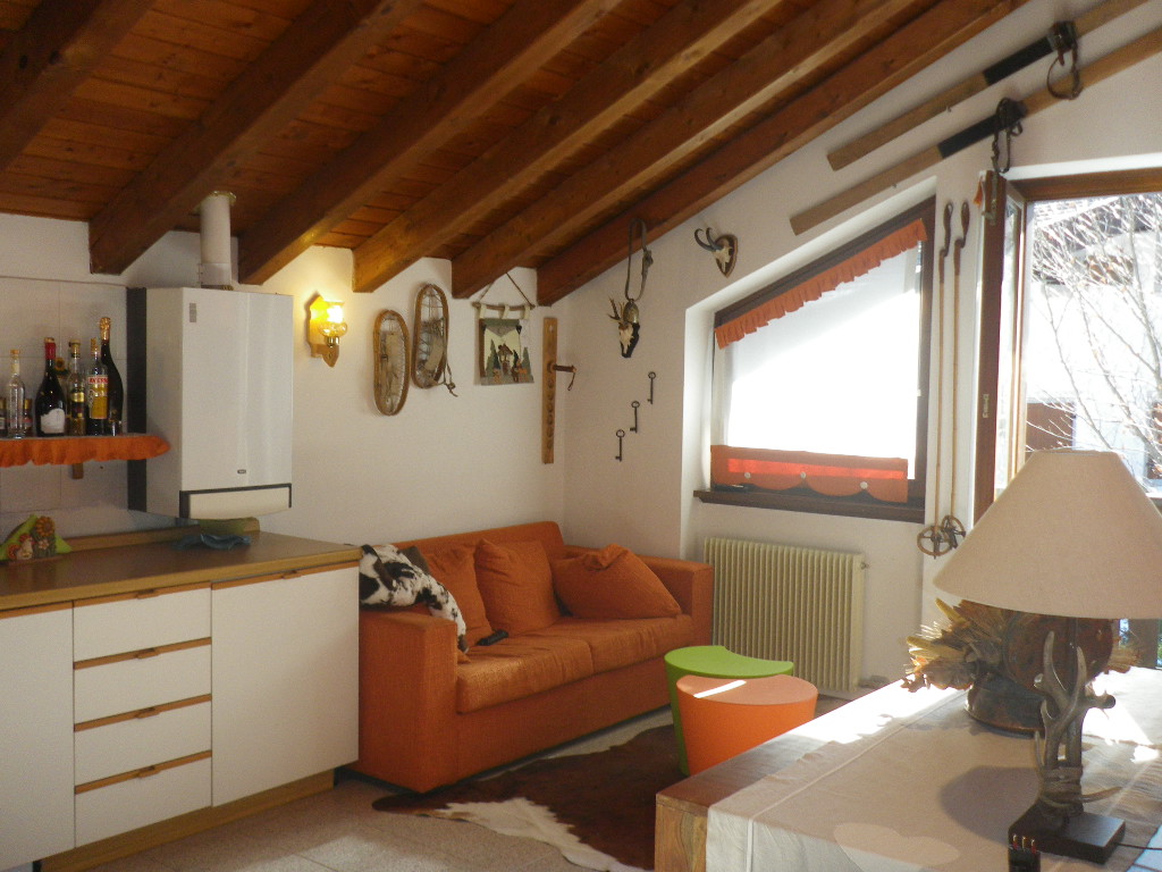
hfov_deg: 52.6
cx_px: 581
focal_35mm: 35
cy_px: 436
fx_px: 1175
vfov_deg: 40.7
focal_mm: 6.2
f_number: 3.8
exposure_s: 1/60
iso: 100
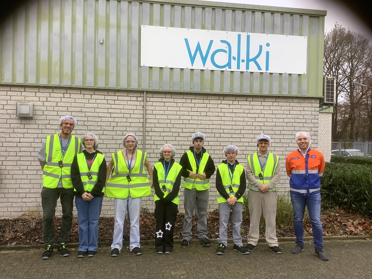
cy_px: 140
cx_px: 186
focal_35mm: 31
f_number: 2.4
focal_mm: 3.3
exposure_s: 1/100
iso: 40
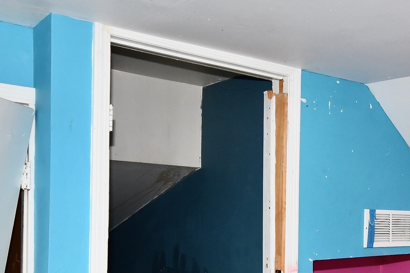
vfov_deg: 29.0
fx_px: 512
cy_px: 229
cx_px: 316
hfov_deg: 42.1
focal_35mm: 45
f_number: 5.6
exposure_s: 1/60
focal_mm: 10
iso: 400
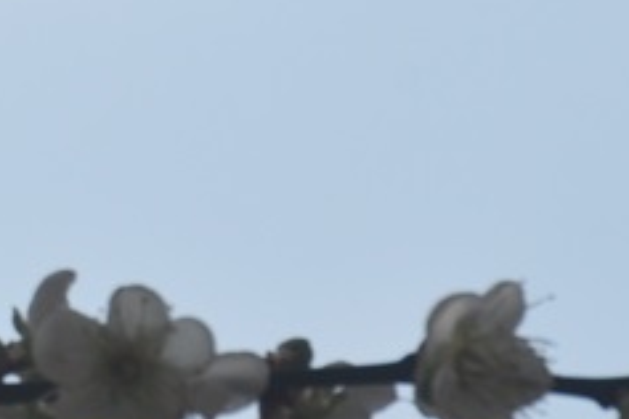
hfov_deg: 2.3
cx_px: -214
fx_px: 15353
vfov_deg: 1.6
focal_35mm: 879
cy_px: -40
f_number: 10
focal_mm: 165
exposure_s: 1/1600
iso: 200
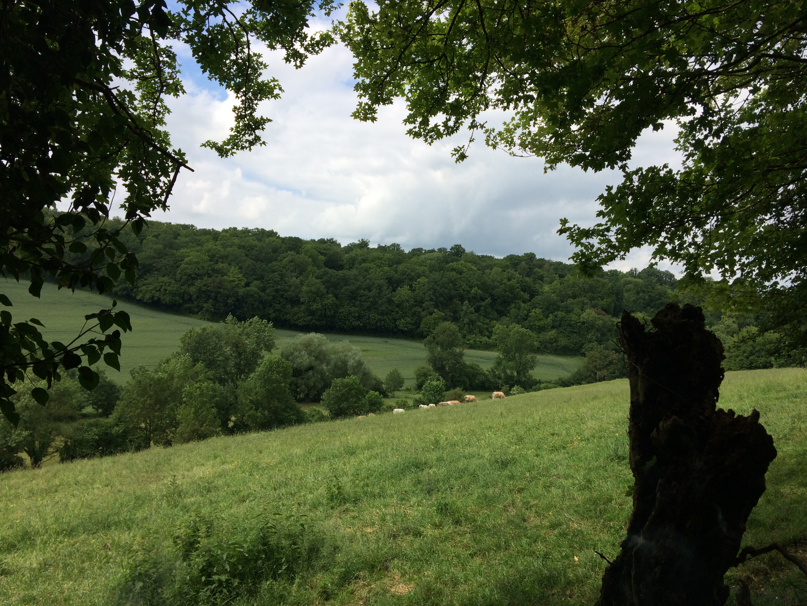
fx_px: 676
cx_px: 404
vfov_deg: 48.2
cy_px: 303
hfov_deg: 61.7
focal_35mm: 29
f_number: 2.2
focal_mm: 4.15
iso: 32
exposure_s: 1/2283
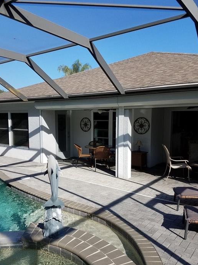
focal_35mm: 29
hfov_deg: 48.1
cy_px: 144
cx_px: 89
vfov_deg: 61.6
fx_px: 221
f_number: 1.7
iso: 40
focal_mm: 4.2
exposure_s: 1/1204
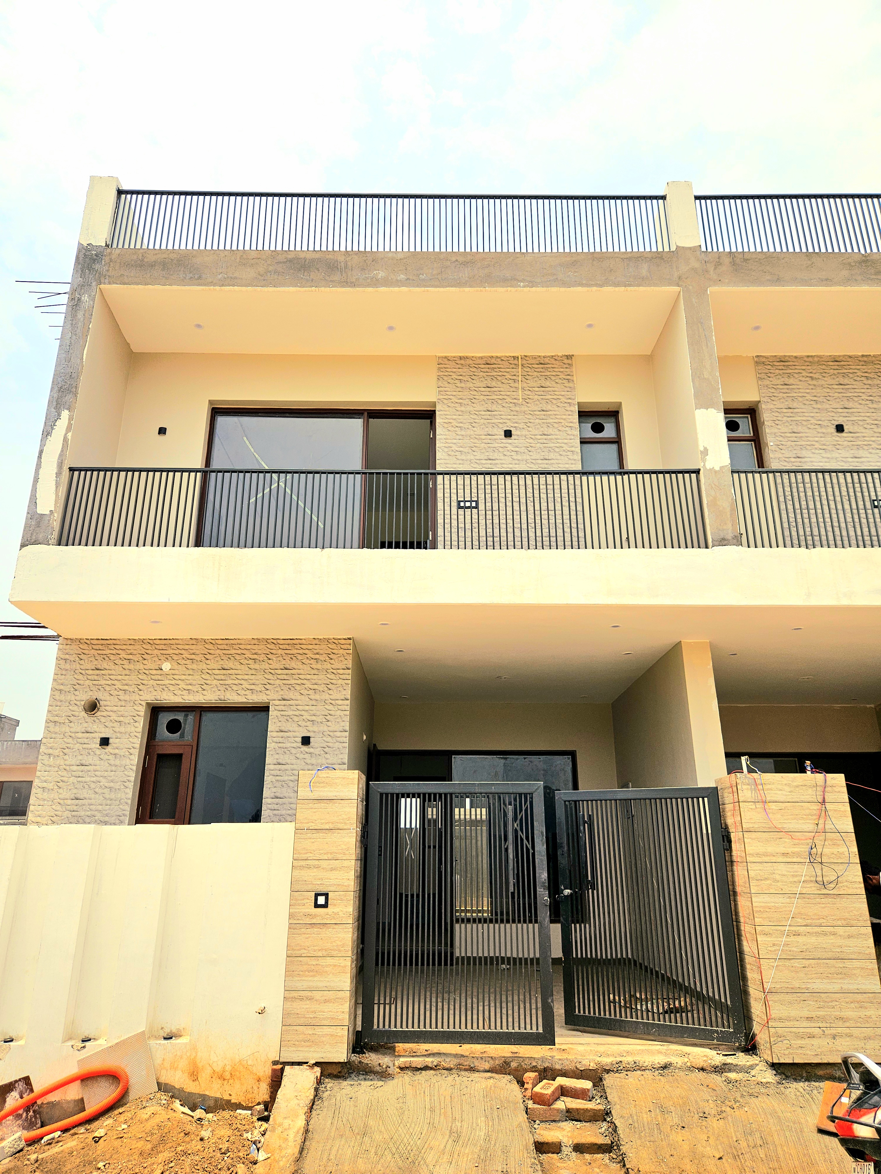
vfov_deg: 73.9
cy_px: 587
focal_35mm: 23
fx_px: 780
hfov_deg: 58.9
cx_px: 440
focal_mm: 5.4
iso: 25
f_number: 1.8
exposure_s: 1/5000
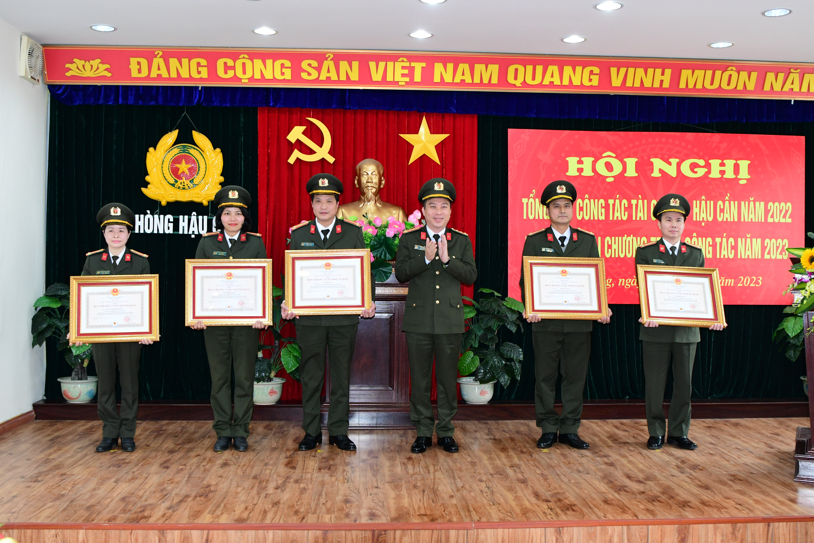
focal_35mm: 39
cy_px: 272
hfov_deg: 49.6
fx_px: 882
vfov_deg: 34.2
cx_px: 407
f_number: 2.8
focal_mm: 26
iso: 1600
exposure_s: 1/200
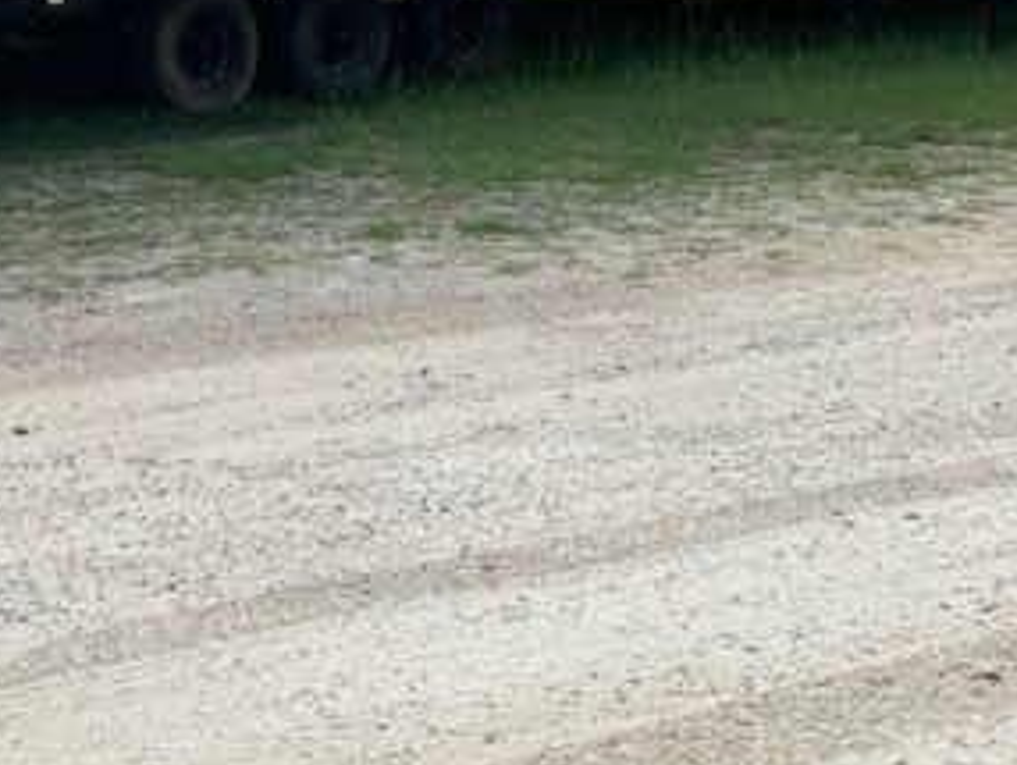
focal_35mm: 89
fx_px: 2617
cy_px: -169
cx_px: -50
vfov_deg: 15.9
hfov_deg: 21.1
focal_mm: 4.25
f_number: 1.8
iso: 25
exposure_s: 1/1812
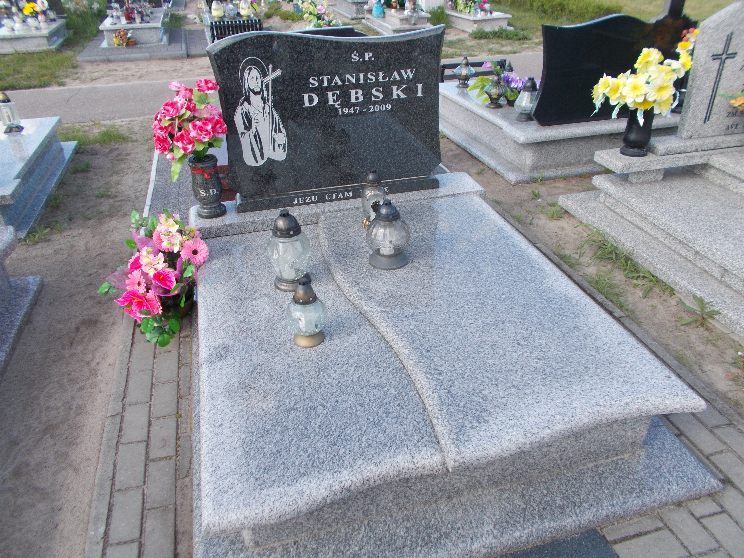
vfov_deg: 53.1
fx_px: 559
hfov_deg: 67.3
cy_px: 279
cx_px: 372
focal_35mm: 26
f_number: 3.2
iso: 80
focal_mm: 4.6
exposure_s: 1/200
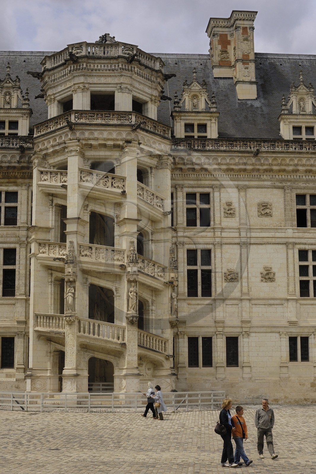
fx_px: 553
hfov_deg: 31.9
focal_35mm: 42
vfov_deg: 46.4
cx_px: 158
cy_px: 237
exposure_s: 1/160
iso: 100
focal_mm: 28
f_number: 10
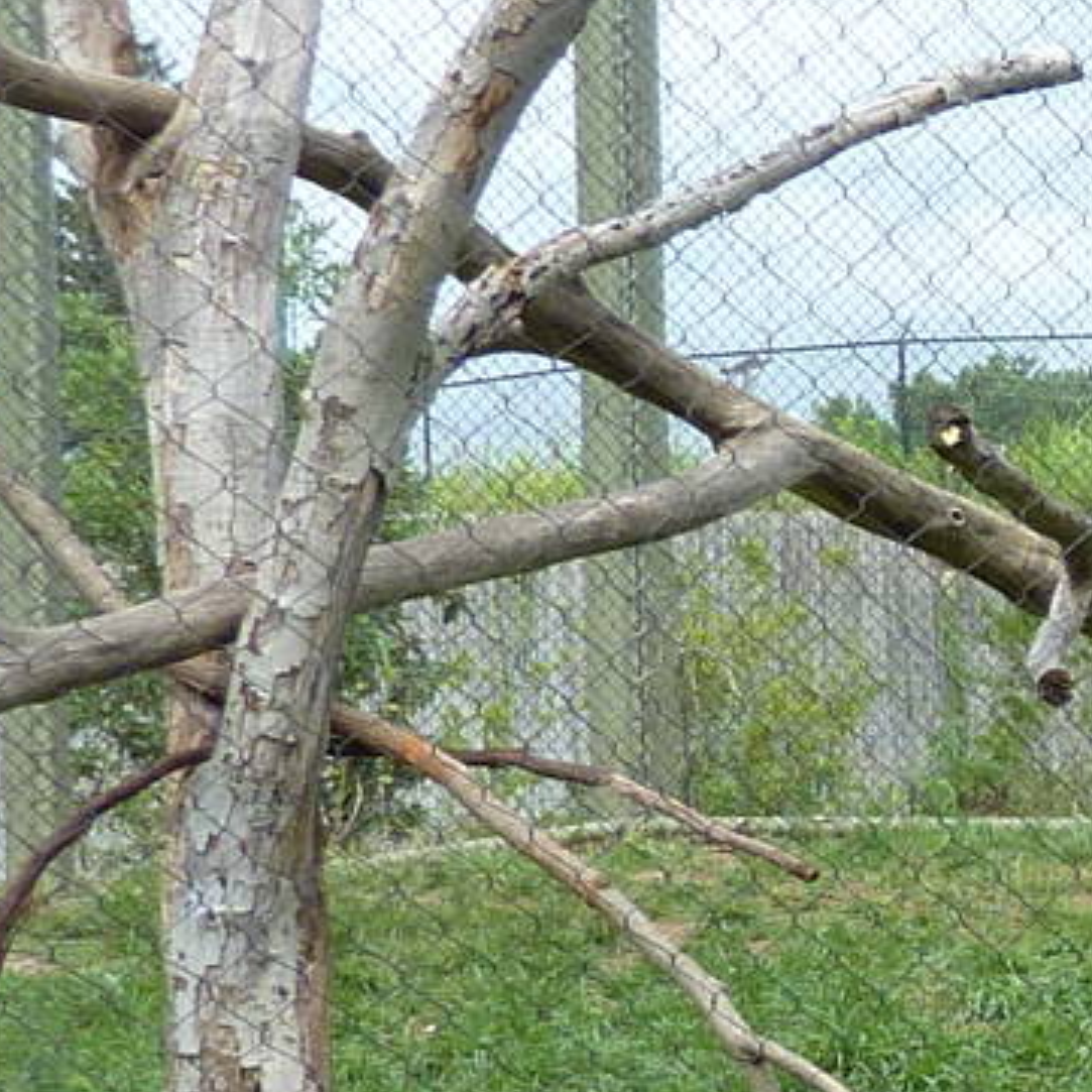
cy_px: 1074
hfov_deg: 14.0
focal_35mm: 98
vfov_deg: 17.4
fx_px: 3498
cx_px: 2378
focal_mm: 4.1
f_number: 3.3
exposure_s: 1/500
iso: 125
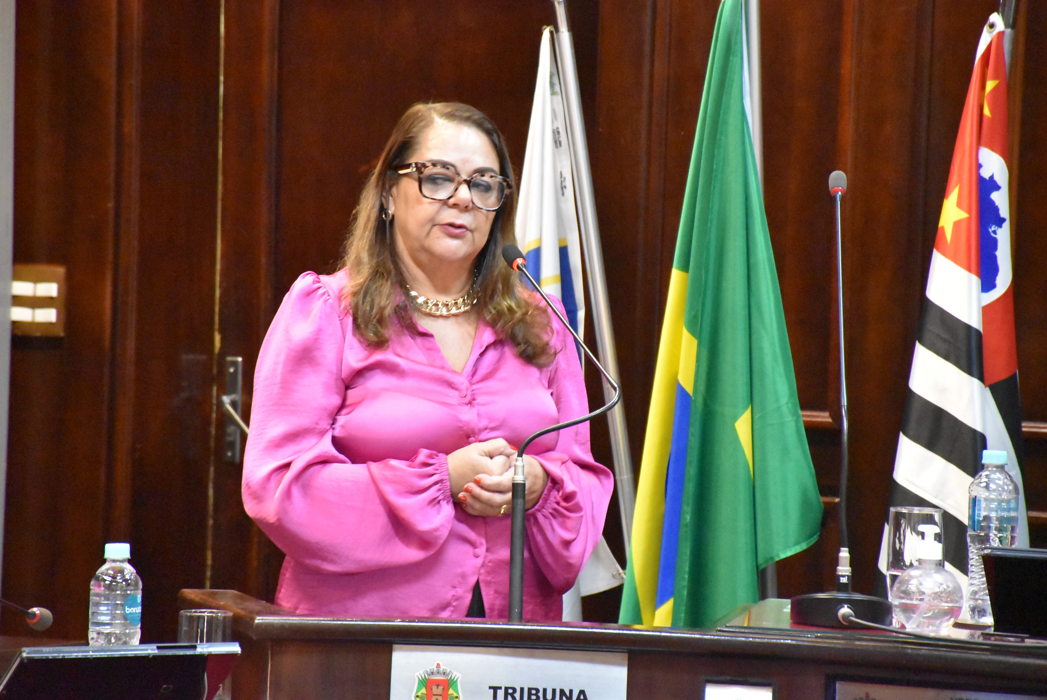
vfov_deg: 6.6
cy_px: 350
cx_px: 524
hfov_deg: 9.8
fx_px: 6112
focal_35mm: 210
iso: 12800
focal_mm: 140
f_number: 5.6
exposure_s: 1/100
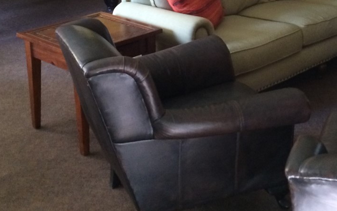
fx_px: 634
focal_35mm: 69
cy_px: -19
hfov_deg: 29.4
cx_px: 239
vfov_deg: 18.2
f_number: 2.2
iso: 320
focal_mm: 4.15
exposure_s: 1/20
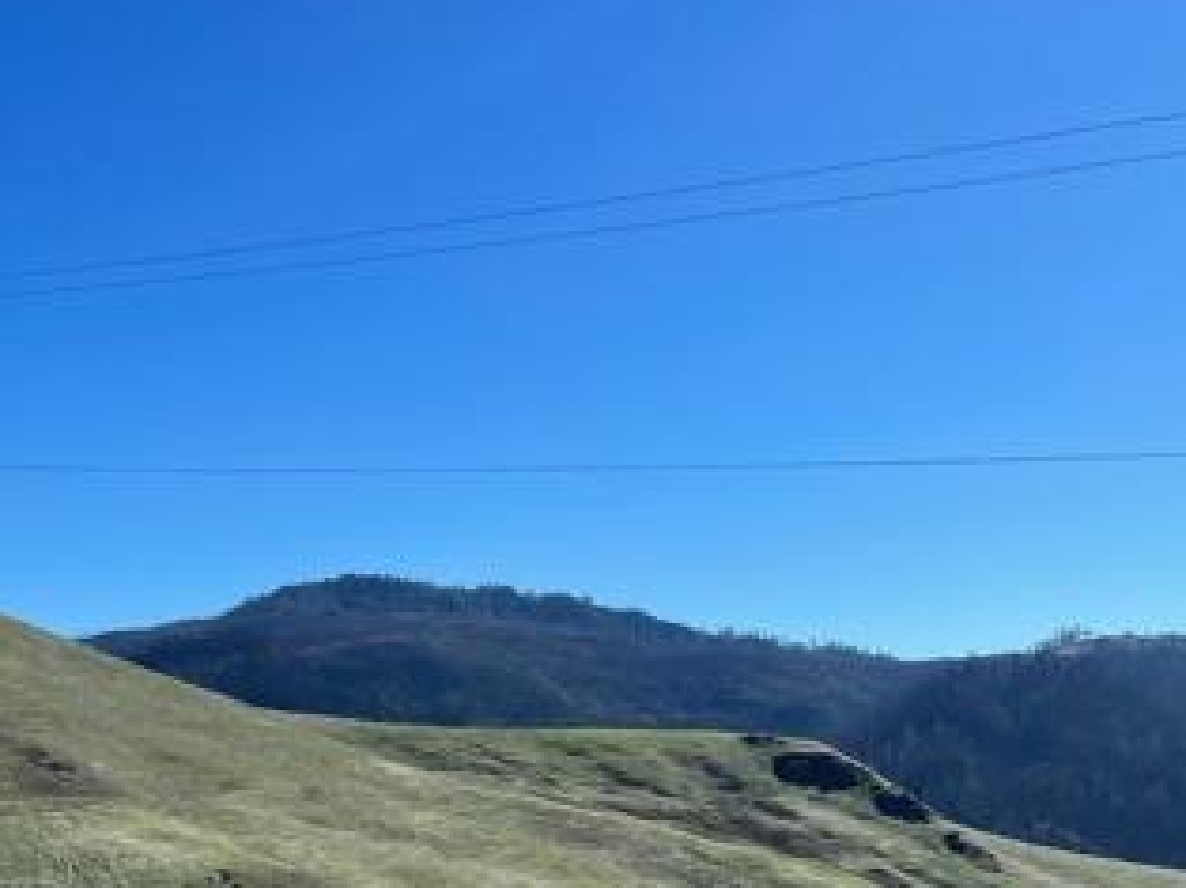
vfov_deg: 27.0
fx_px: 1814
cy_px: 707
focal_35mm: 53
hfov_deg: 35.0
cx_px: 234
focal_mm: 5.1
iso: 32
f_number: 1.6
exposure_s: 1/4202
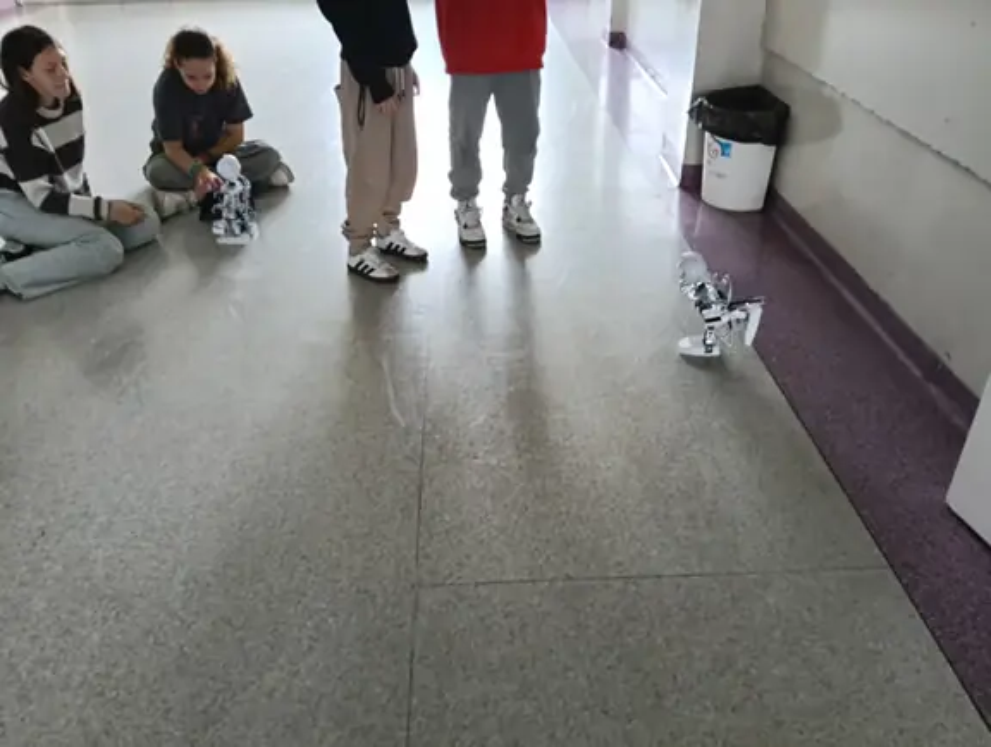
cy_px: 374
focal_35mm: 27
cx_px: 496
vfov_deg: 51.5
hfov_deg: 65.2
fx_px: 774
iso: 320
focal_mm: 3.98
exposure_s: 1/33.3
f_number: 1.8
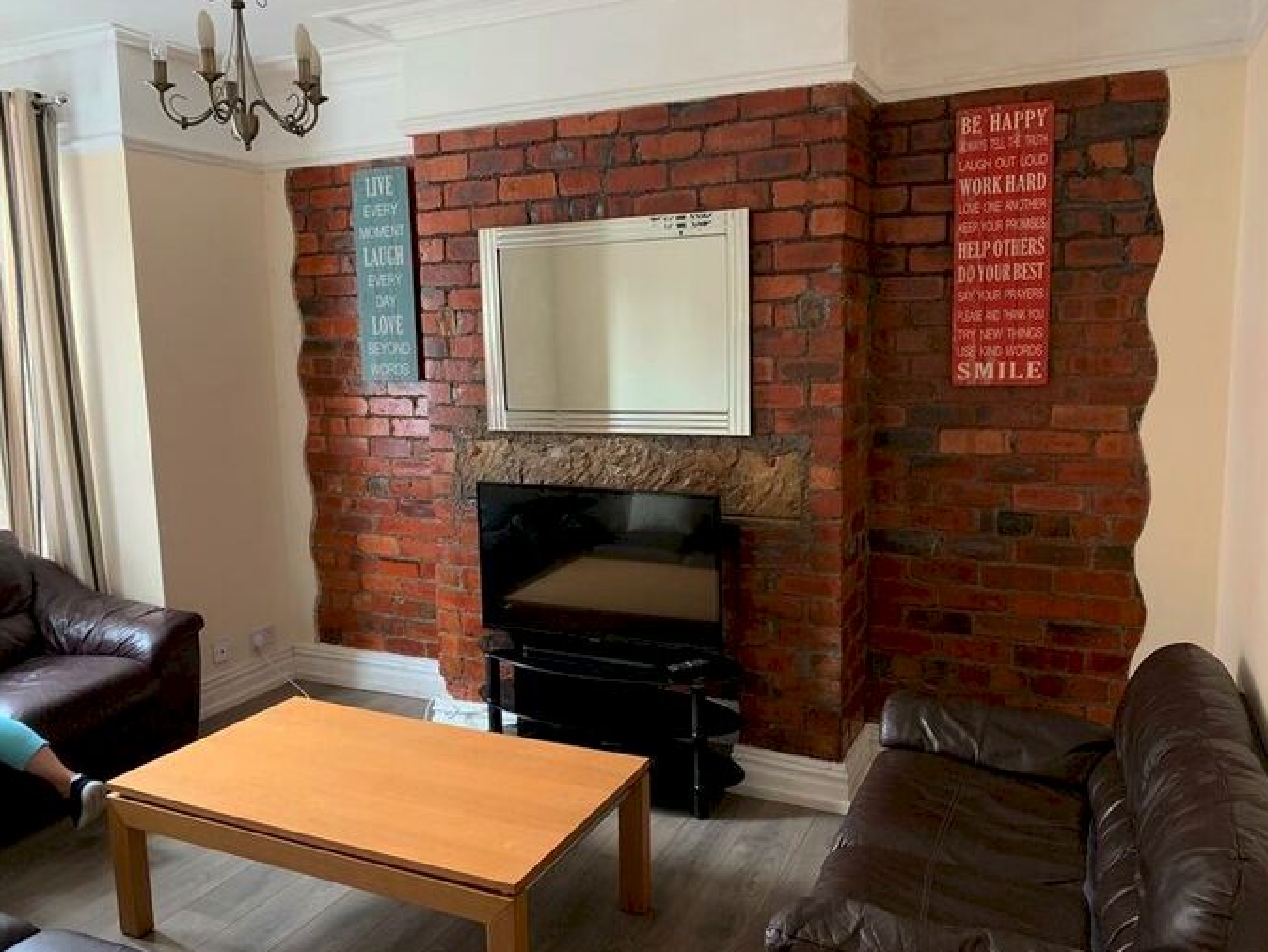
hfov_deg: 65.3
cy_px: 481
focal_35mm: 27
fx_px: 989
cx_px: 655
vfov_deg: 51.4
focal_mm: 4.25
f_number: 1.8
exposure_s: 1/40
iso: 400
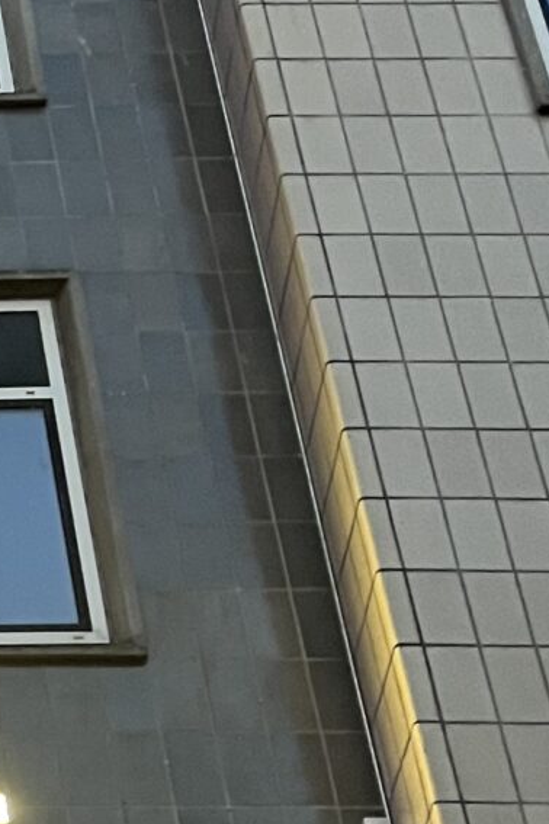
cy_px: 721
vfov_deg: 16.6
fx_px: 2791
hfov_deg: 9.8
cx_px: -789
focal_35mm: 122
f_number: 1.5
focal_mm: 5.7
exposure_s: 1/39
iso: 640
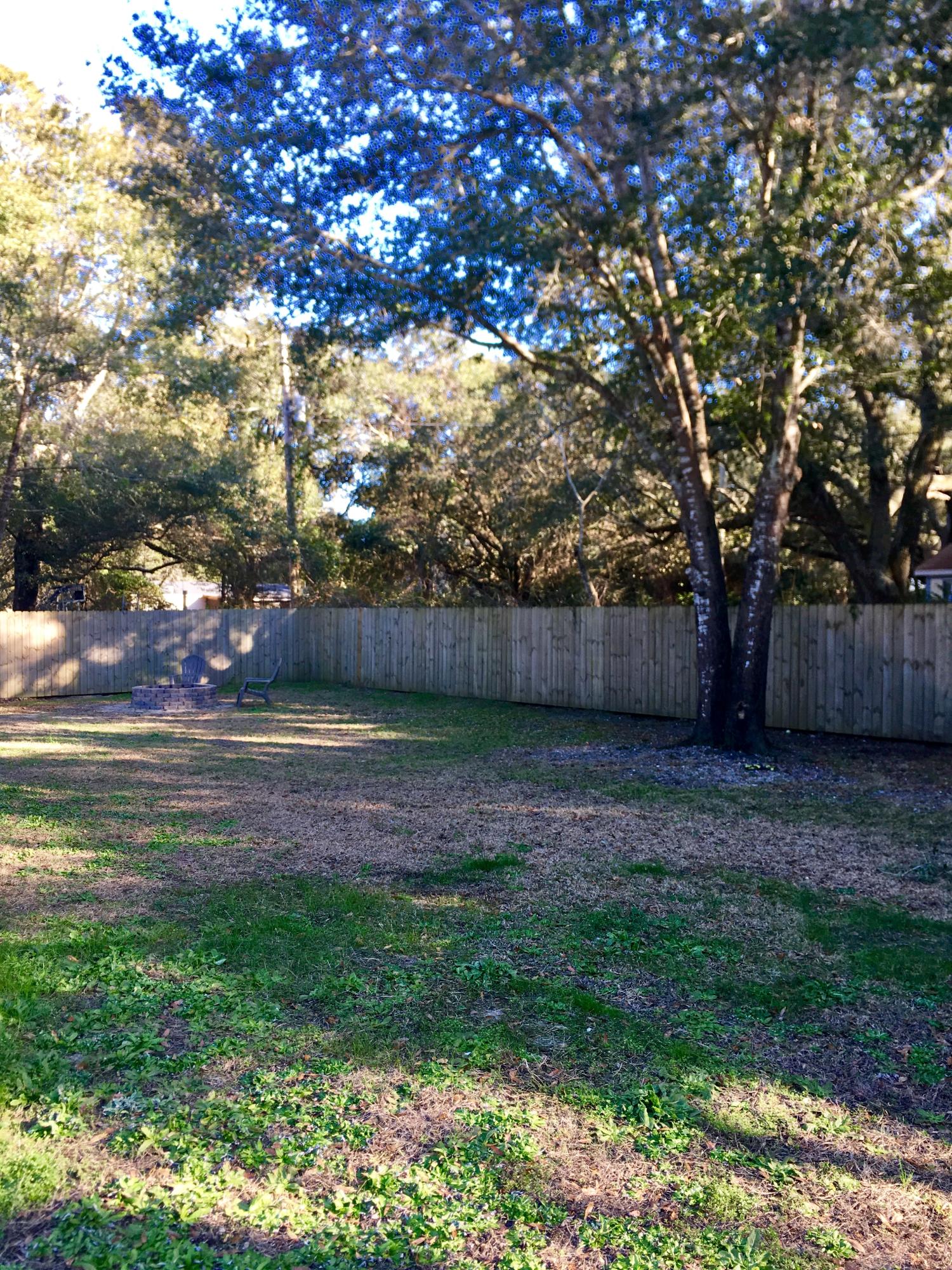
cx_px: 476
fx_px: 1063
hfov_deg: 48.2
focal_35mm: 29
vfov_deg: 61.7
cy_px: 635
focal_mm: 4.15
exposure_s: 1/120
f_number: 2.2
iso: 25
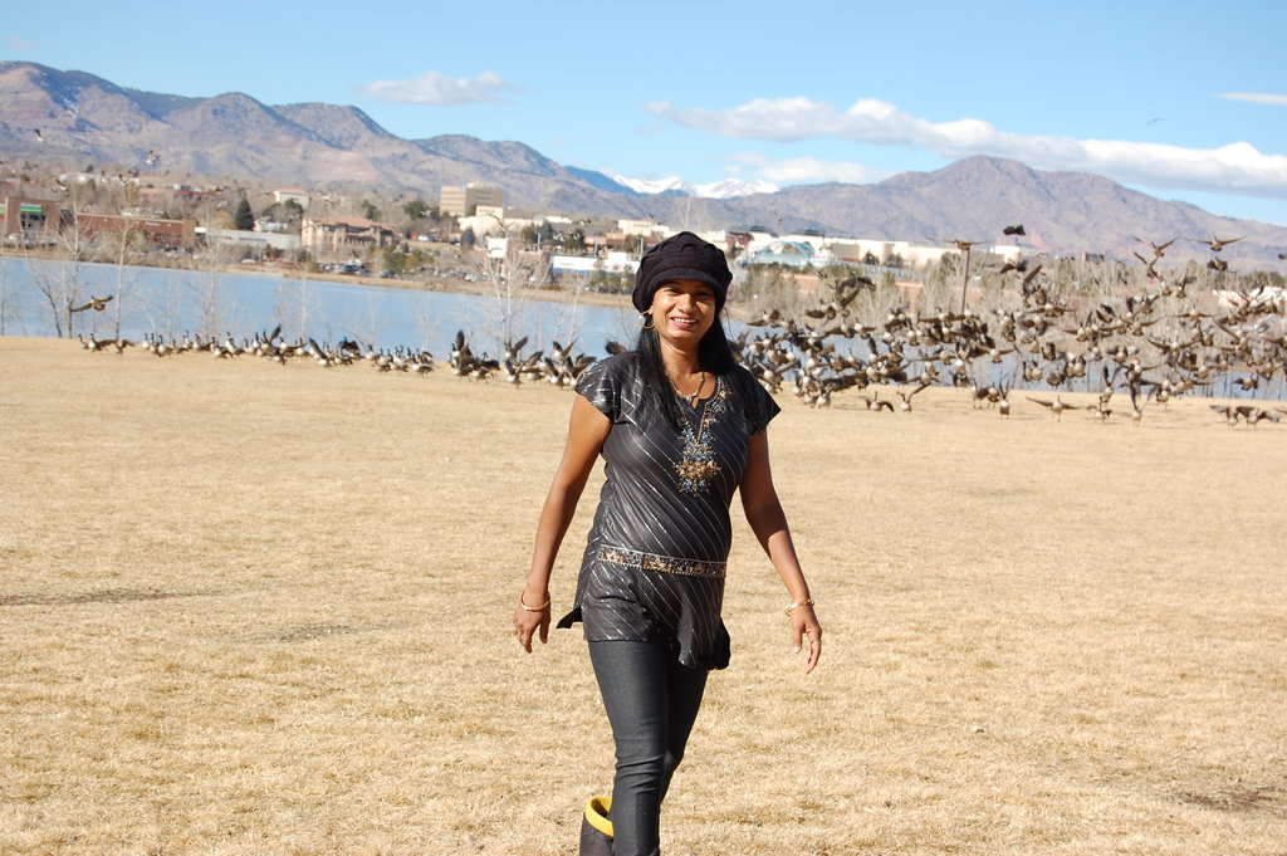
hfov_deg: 26.0
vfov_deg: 17.5
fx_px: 2786
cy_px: 428
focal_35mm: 78
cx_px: 644
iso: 200
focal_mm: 52
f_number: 10
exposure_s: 1/400
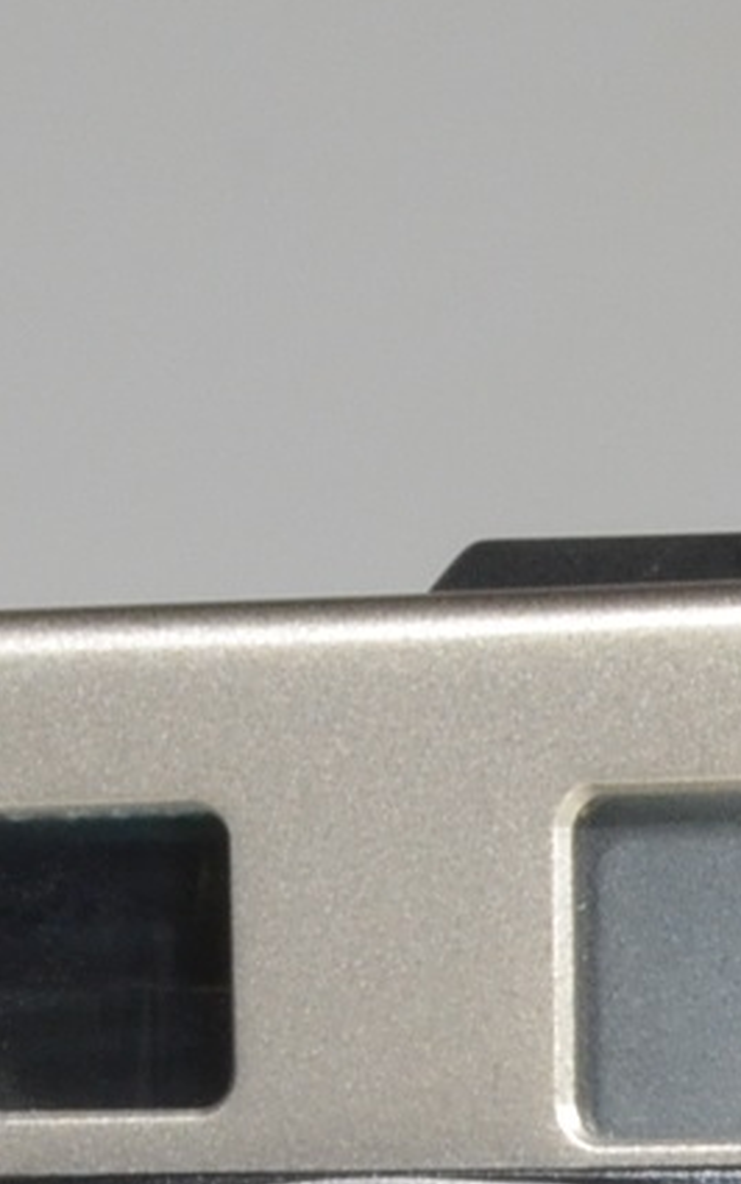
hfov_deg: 3.4
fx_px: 12556
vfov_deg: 5.3
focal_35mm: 389
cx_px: 354
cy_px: 2254
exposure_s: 1/8
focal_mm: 44
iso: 640
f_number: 22
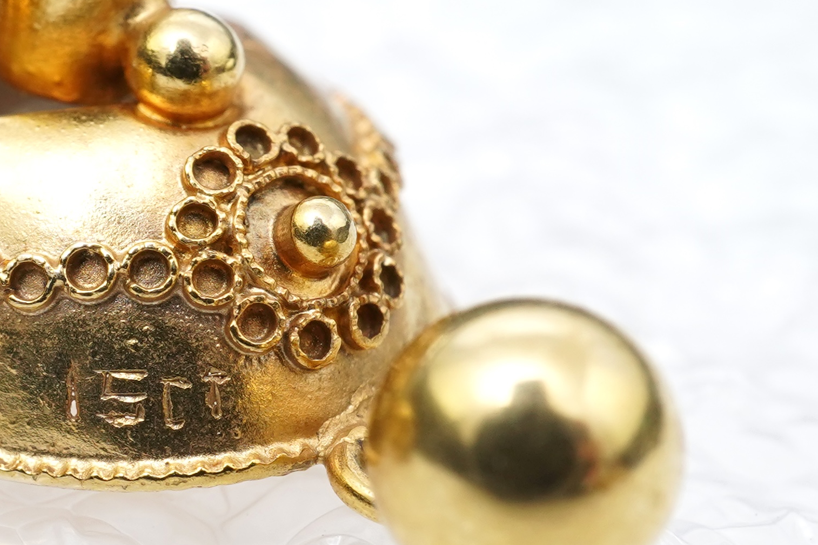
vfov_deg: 11.7
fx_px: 2658
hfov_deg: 17.2
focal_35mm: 117
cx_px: 66
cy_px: 330
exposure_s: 1/125
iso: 640
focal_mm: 30
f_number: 20
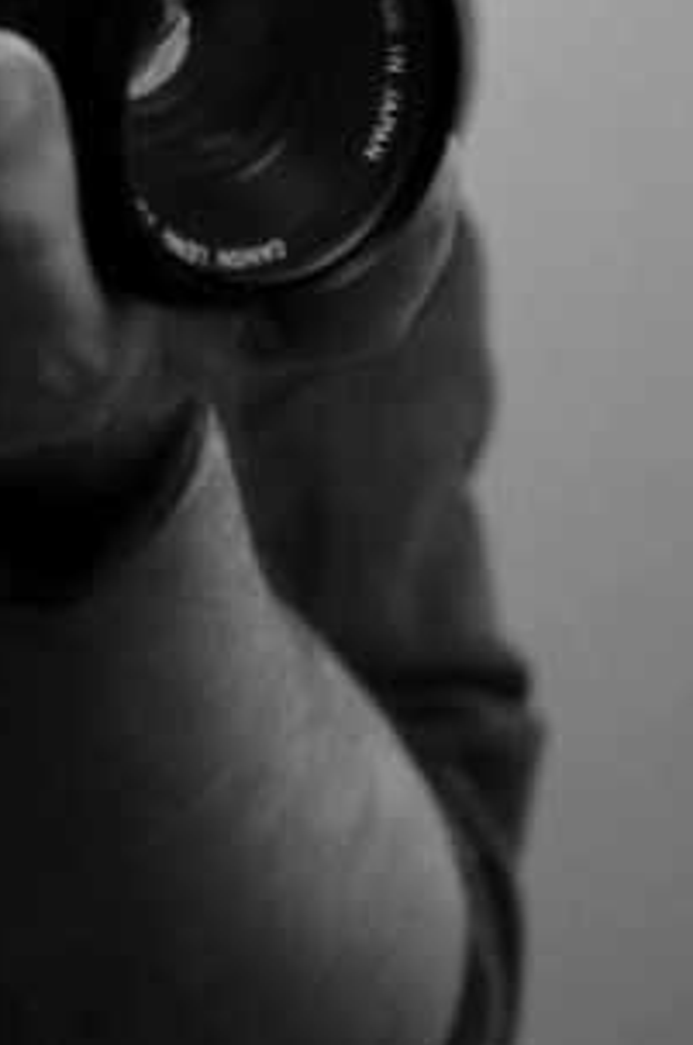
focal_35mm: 422
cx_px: -969
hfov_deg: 3.2
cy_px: -1364
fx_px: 12226
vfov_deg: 4.8
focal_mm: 85
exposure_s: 1/60
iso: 200
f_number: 3.5
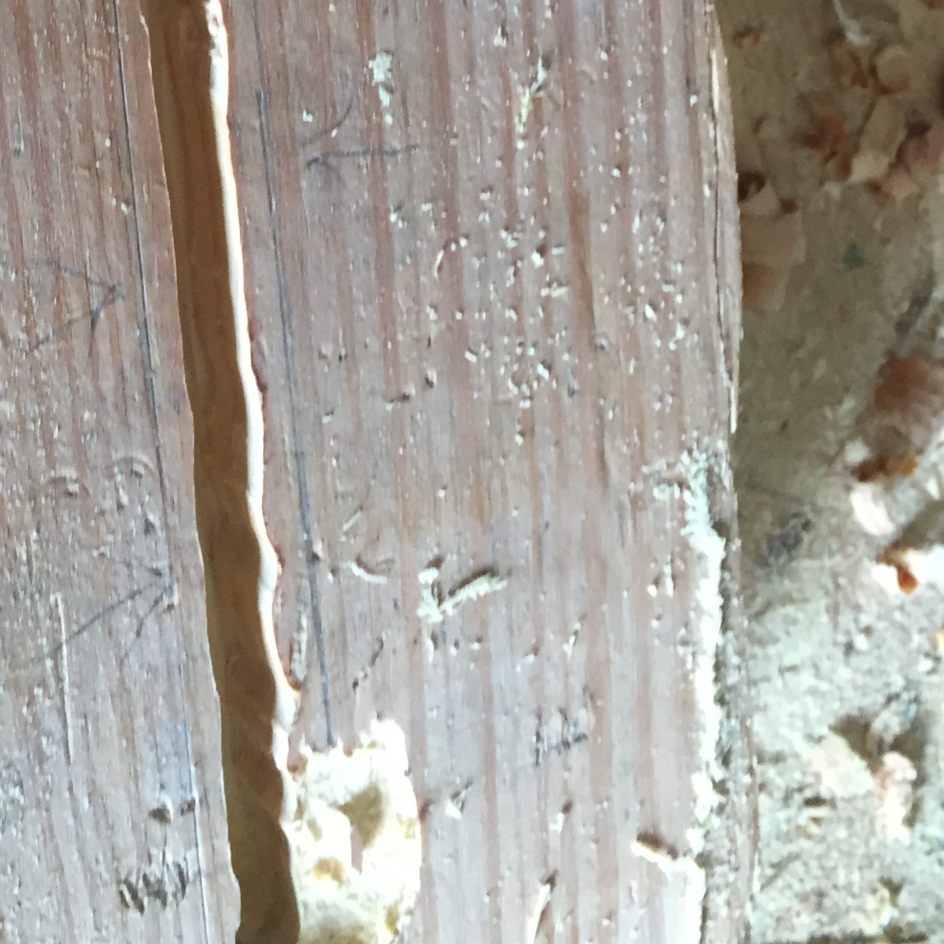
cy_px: -207
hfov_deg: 26.3
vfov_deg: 24.0
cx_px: 284
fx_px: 2005
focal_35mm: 65
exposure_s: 1/30
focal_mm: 4.15
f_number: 2.2
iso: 80
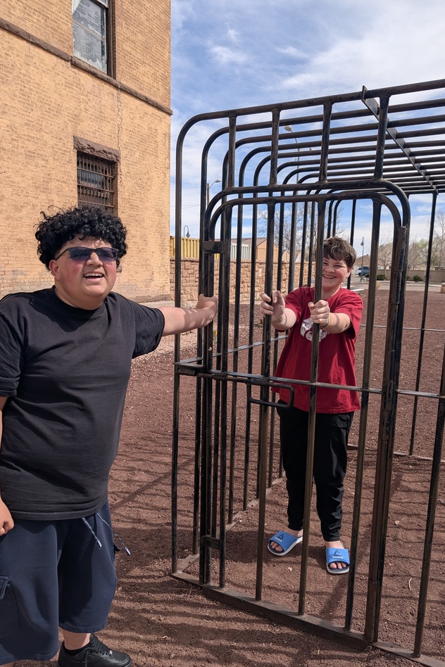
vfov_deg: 67.3
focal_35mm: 27
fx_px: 501
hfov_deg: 47.9
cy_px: 360
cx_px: 216
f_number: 1.68
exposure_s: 1/1018
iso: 20
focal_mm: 6.9
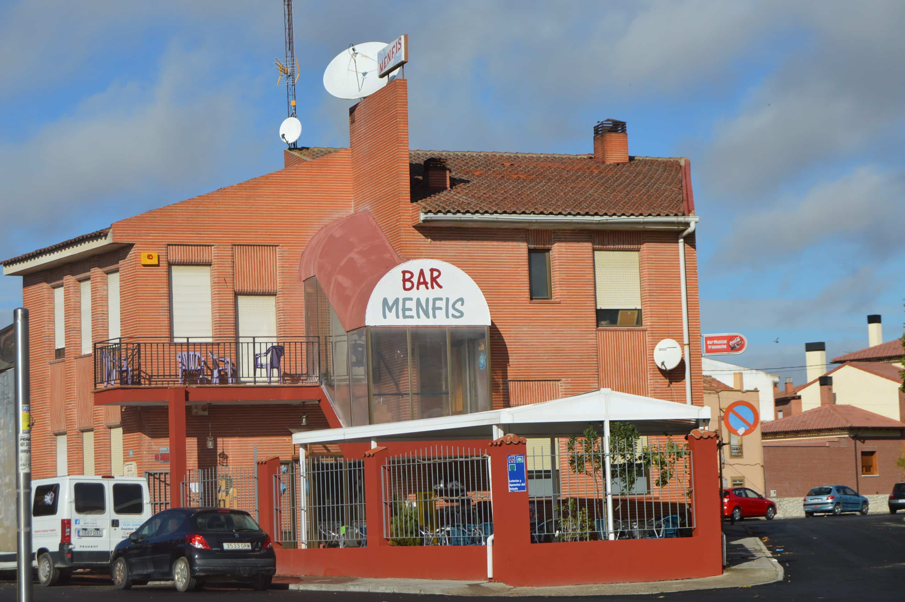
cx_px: 452
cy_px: 301
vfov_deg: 16.5
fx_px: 2072
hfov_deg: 24.6
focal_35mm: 82
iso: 100
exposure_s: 1/400
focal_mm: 55
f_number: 10
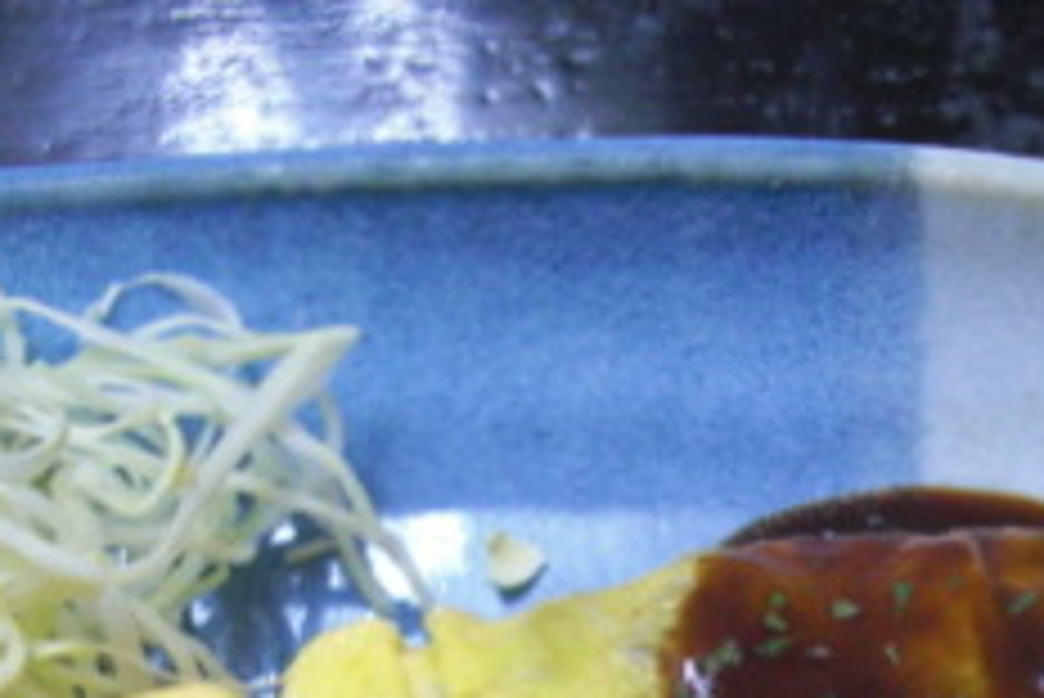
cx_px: 806
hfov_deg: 18.1
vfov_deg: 11.9
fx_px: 3250
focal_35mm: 112
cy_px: 937
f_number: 3
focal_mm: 6.9
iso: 200
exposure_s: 1/30
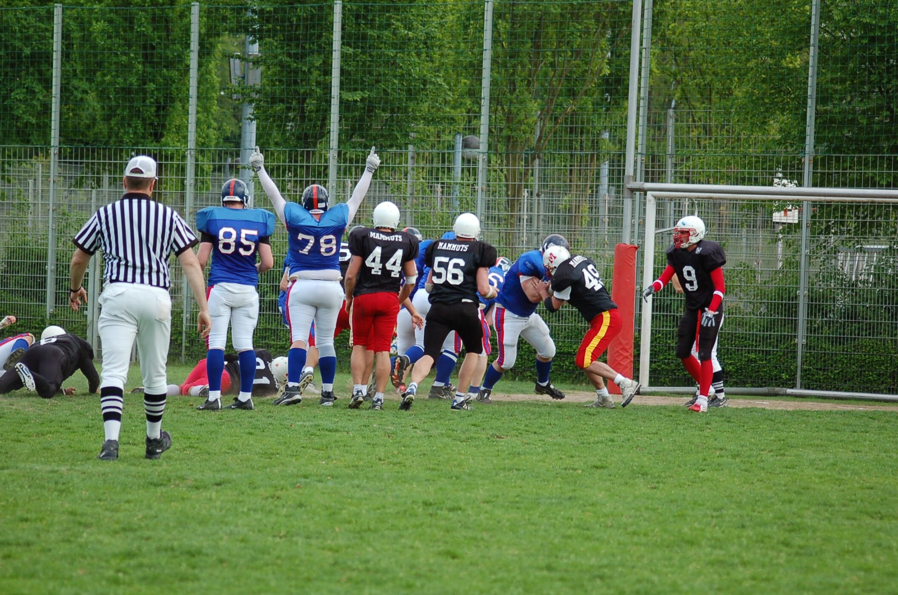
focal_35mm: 172
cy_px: 296
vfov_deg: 8.0
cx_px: 438
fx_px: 4283
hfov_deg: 12.0
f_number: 4.2
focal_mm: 110
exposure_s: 1/1000
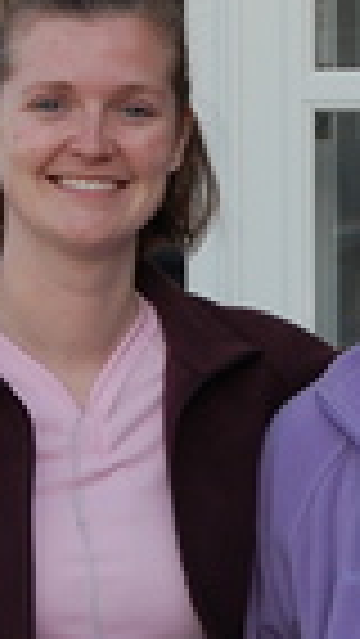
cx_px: 472
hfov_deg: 3.7
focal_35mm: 326
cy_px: 297
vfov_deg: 6.6
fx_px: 5526
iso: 200
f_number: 6.3
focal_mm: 46
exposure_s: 1/160
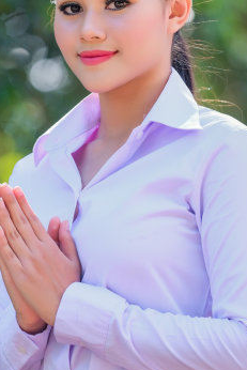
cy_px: 113
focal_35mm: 371
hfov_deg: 3.7
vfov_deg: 5.6
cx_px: 88
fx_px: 3814
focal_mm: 140
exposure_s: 1/500
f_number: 2.8
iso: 800
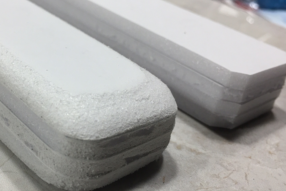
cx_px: 86
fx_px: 381
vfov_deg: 28.0
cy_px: 78
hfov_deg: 40.4
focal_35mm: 48
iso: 25
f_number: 2.2
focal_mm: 4.15
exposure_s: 1/30
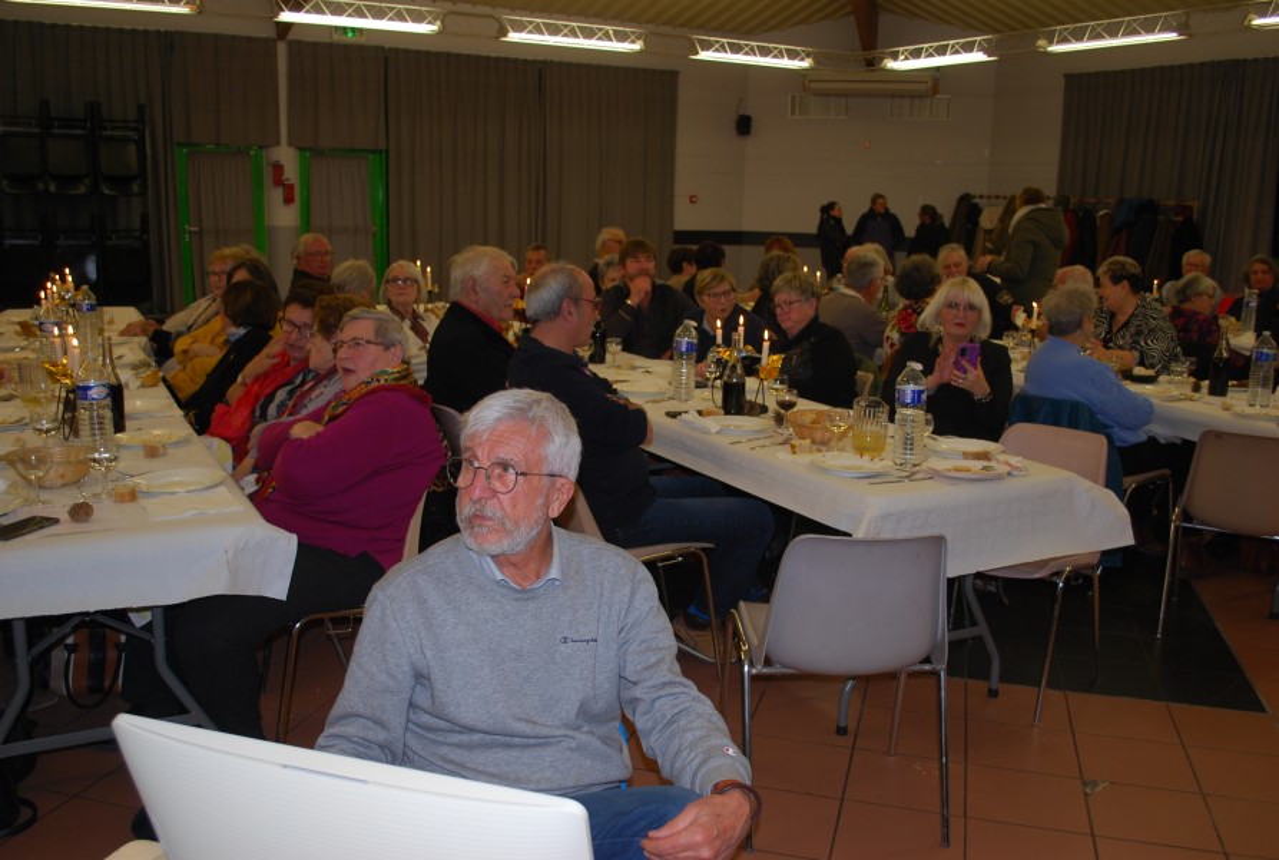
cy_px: 430
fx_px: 1175
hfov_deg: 57.1
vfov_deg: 40.2
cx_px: 640
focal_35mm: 33
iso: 200
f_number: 4
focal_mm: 22
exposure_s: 1/60
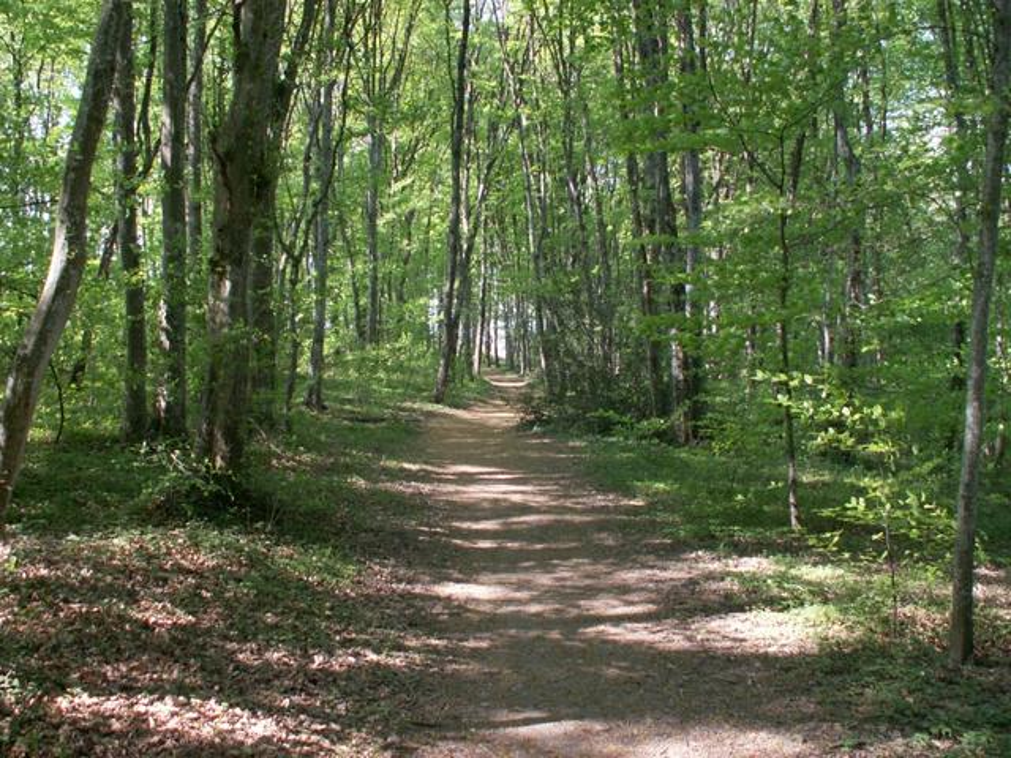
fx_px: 1022
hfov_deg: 52.6
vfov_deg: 40.7
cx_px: 506
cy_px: 379
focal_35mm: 35
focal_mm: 5.86
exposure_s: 1/50
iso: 50
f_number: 2.8
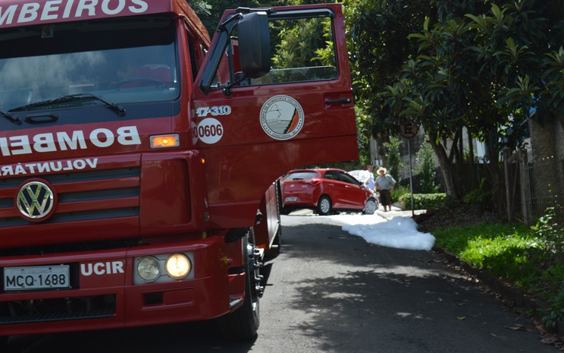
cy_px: 161
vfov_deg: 28.0
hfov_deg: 43.5
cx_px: 274
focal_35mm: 46
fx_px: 707
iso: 100
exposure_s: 1/200
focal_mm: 28
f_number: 7.1
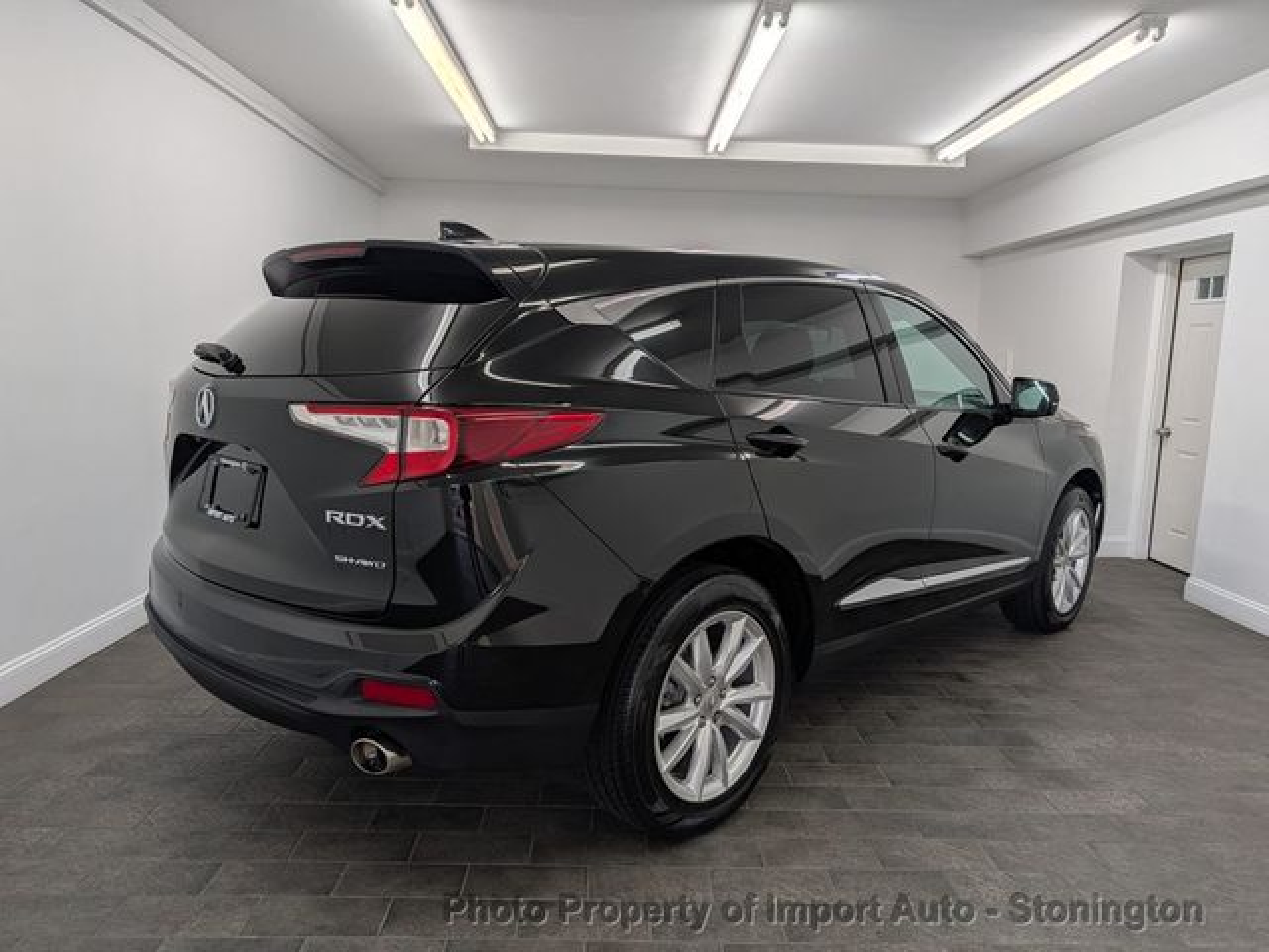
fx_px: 880
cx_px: 634
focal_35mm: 24
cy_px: 476
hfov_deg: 71.6
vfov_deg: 56.8
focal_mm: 6.9
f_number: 1.68
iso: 18
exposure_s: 1/193
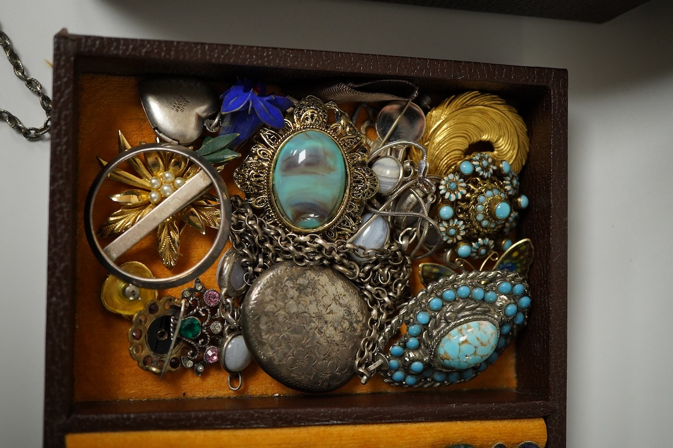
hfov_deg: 43.6
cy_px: 224
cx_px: 336
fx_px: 841
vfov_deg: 29.9
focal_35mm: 45
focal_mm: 30
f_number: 5.6
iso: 2500
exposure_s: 1/320
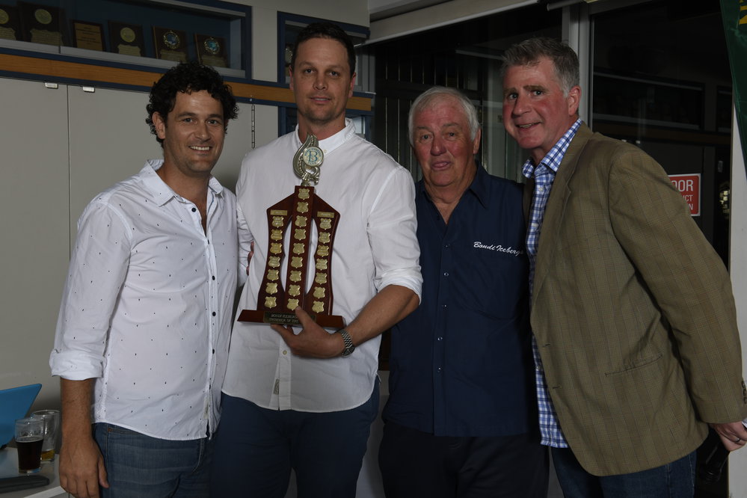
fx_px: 913
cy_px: 249
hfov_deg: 44.5
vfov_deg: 30.5
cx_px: 374
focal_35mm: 44
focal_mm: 44
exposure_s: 1/125
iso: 320
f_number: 9
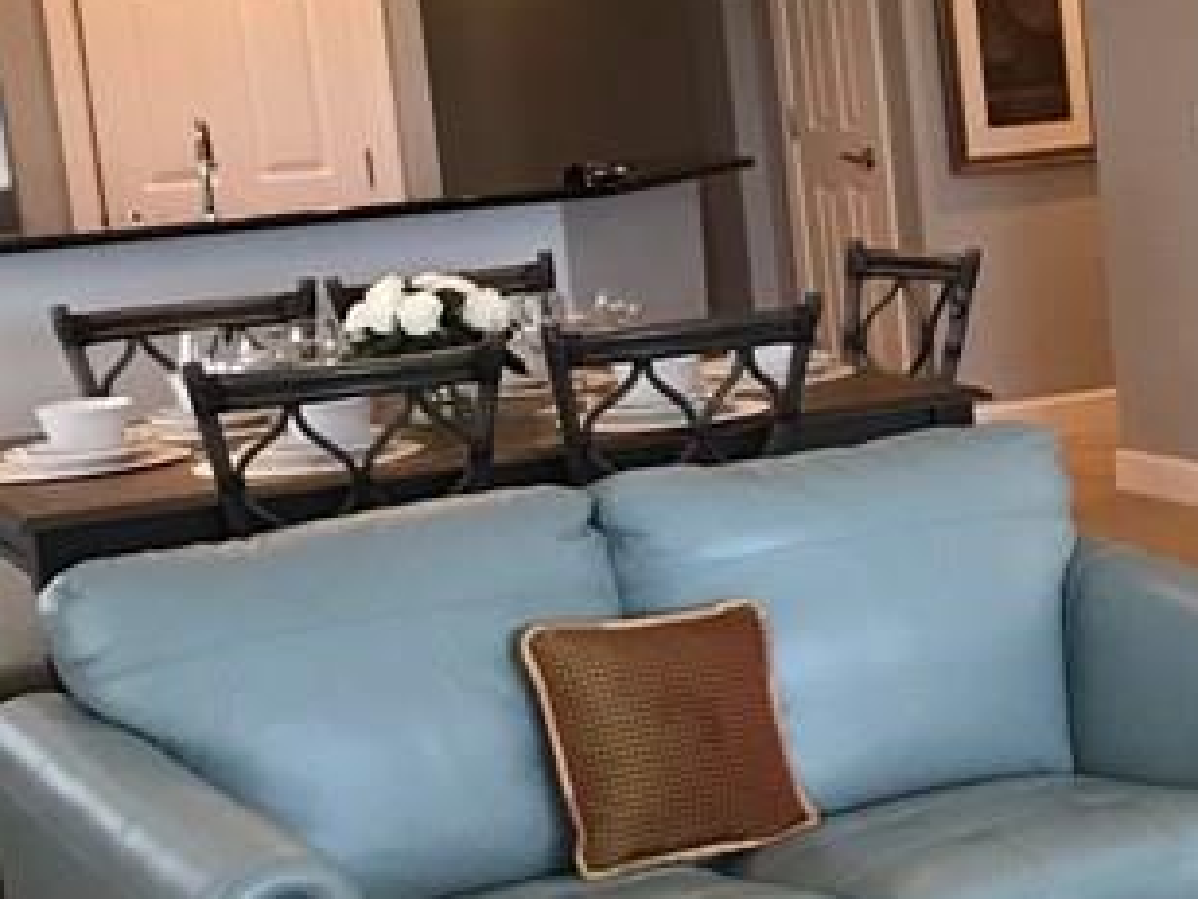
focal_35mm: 93
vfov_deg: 15.8
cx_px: 1427
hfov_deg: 19.8
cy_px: 662
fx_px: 3219
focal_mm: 3.99
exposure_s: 1/30
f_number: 1.8
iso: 40
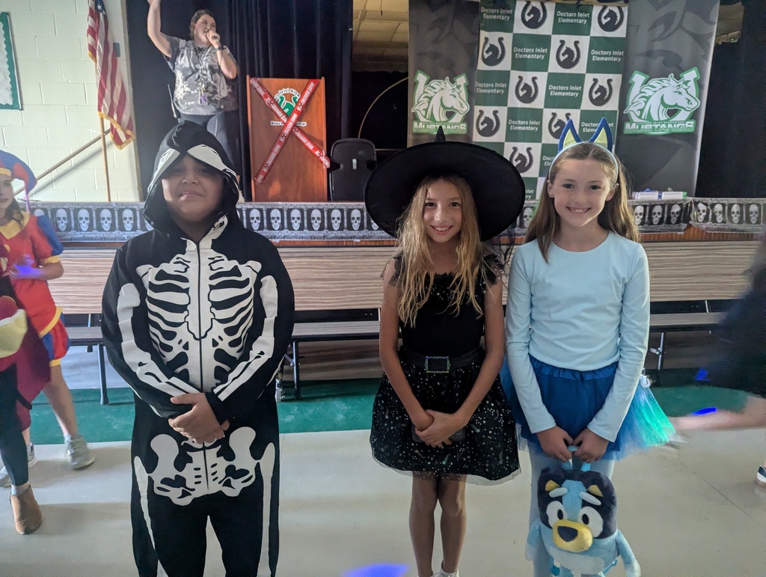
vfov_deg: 56.9
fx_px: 532
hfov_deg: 71.5
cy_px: 288
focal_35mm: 24
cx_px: 383
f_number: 1.85
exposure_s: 1/37.9
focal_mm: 6.81
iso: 1147
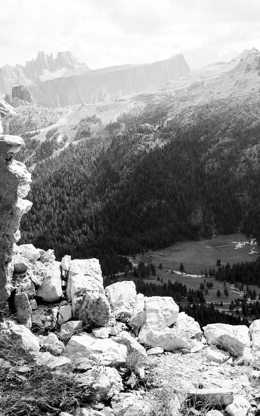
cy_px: 208
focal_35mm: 54
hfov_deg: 23.7
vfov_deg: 37.5
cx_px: 204
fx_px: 612
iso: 200
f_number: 5
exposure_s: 1/250
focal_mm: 18.3
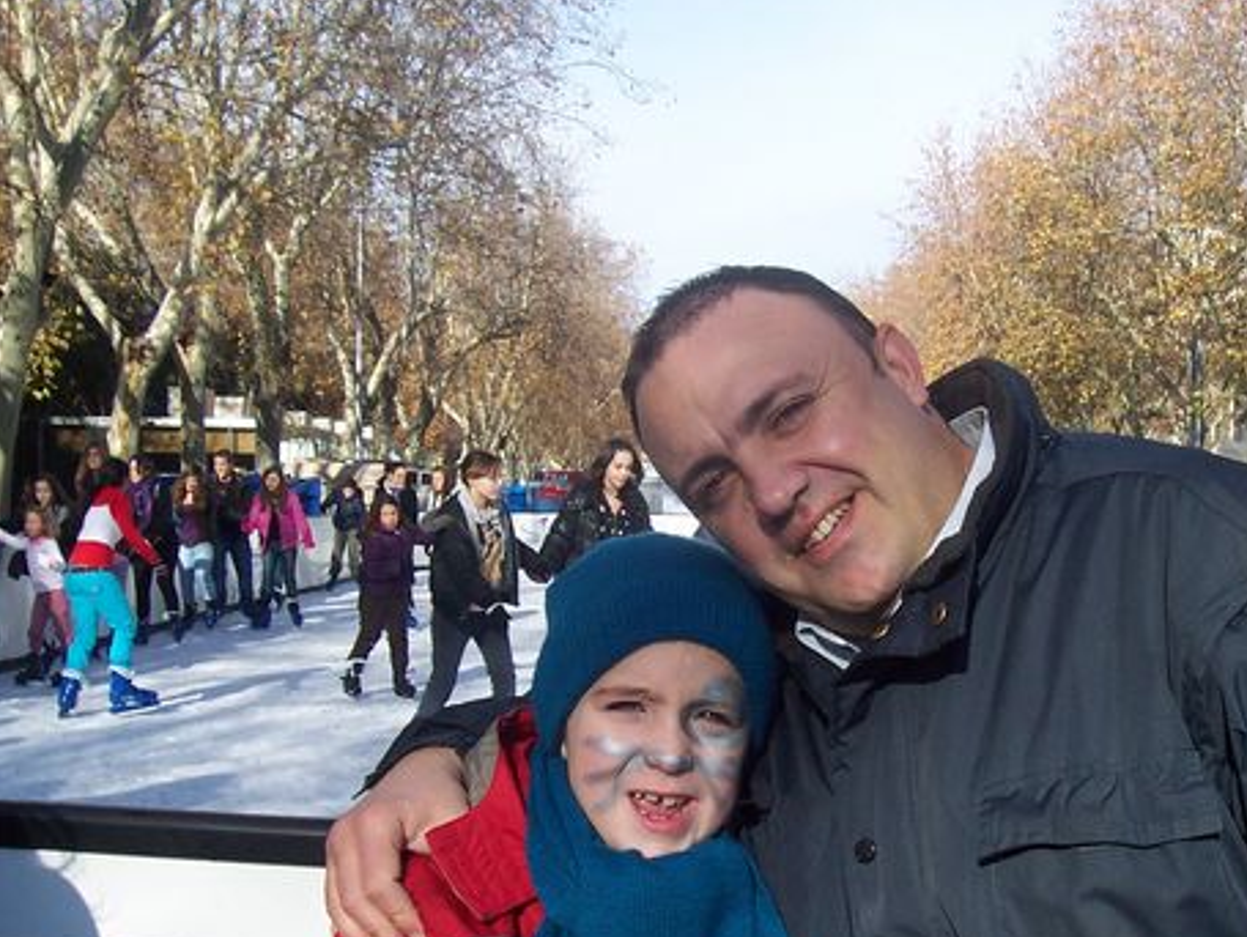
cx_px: 787
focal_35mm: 52
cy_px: 581
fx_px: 1875
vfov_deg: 28.0
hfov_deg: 36.6
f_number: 5.6
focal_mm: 5.6
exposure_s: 1/350
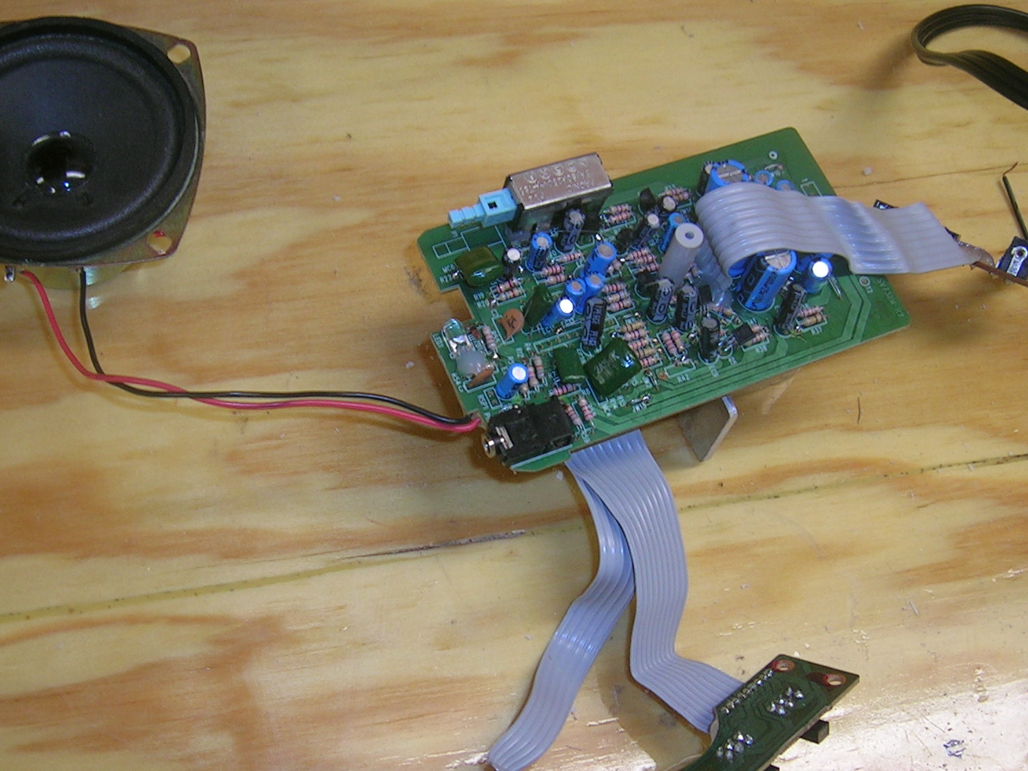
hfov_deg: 39.6
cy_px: 436
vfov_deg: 30.2
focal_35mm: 48
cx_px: 492
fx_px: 1426
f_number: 2.8
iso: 50
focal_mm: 5.4
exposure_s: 1/30
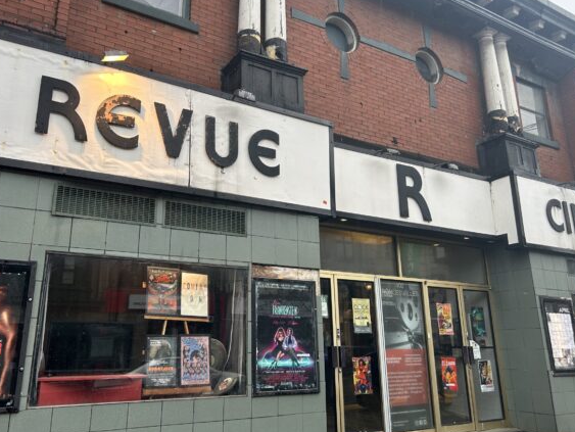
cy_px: 202
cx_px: 268
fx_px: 499
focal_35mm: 30
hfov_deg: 59.9
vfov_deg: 46.8
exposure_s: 1/120
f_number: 1.5
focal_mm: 5.7
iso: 50
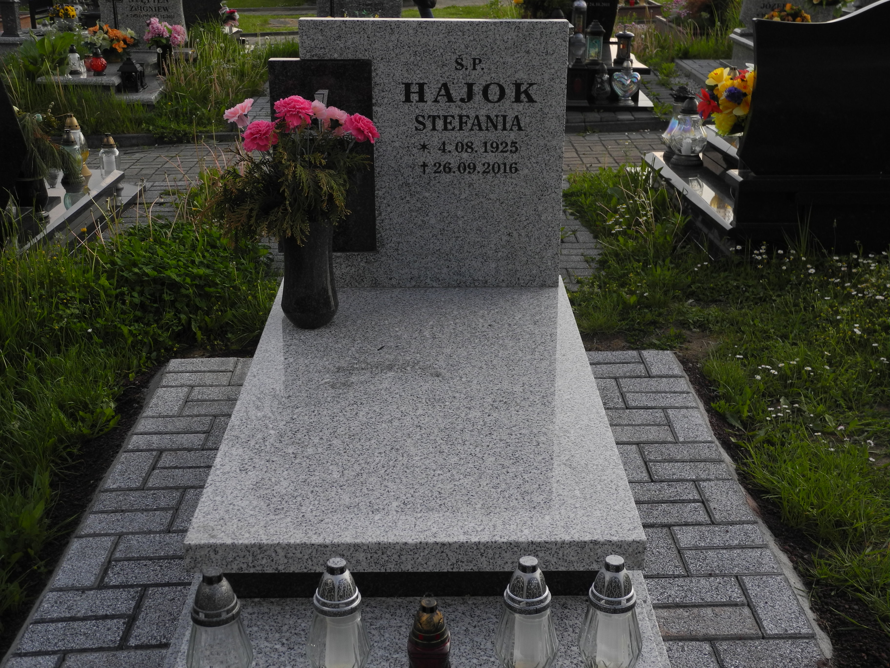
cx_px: 445
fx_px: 1157
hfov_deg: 42.1
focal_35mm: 45
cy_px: 334
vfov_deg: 32.2
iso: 100
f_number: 3.2
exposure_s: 1/640
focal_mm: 9.7
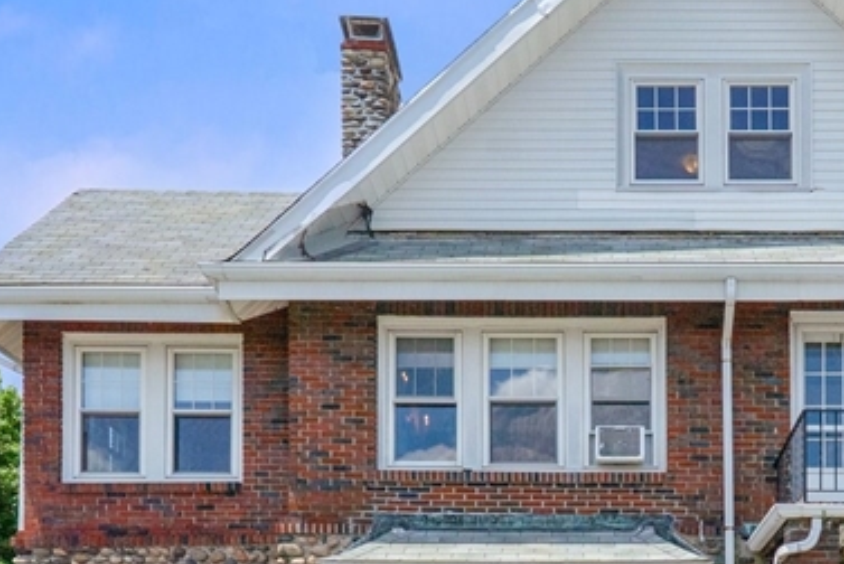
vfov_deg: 33.0
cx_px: 609
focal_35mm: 38
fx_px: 892
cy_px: 523
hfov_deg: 49.1
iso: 400
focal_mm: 14
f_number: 8
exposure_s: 1/4000
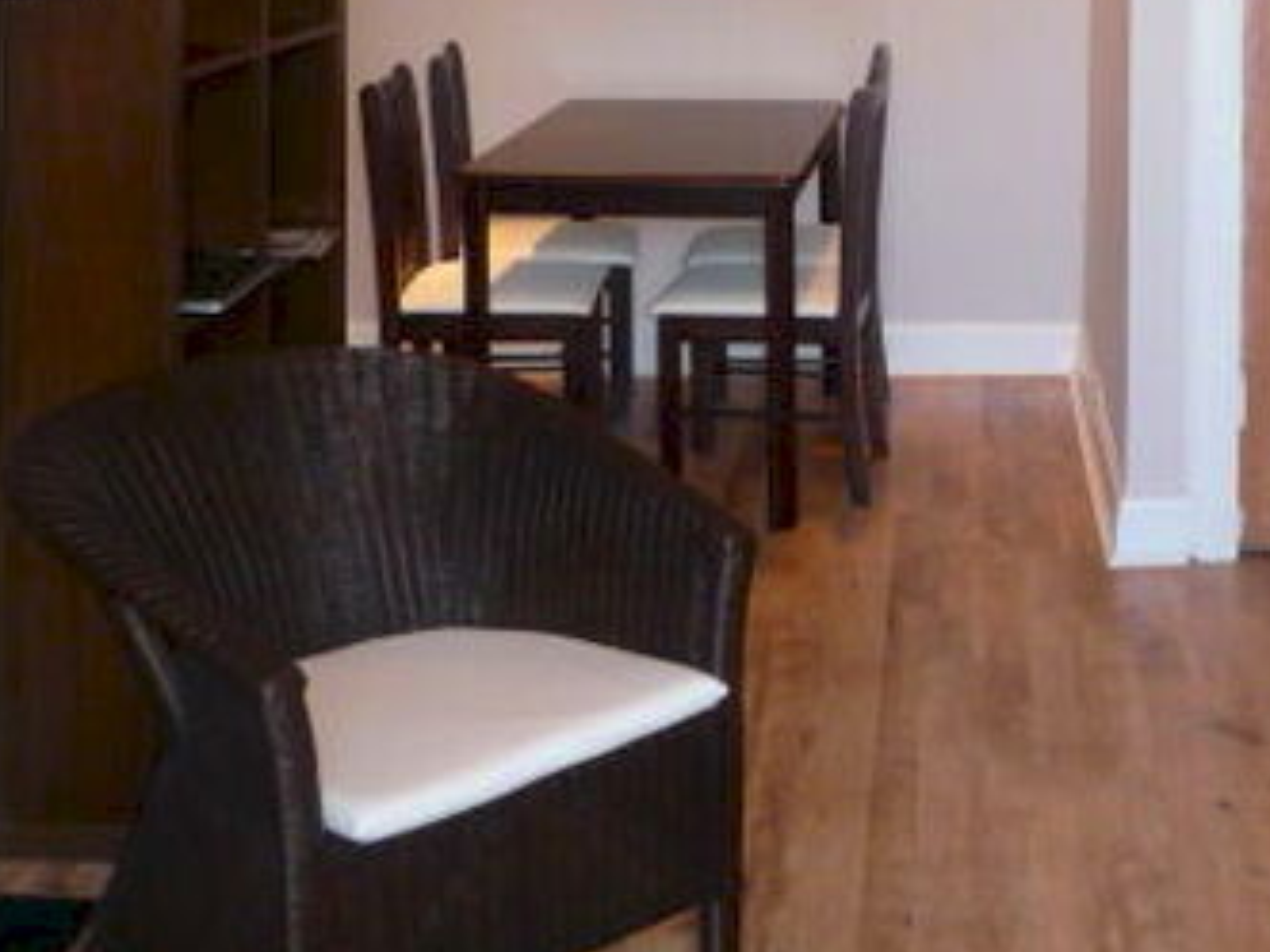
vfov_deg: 23.9
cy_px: 32
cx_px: 1079
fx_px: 2165
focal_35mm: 59
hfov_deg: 31.5
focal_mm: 4.7
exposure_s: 1/30
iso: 320
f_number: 3.3
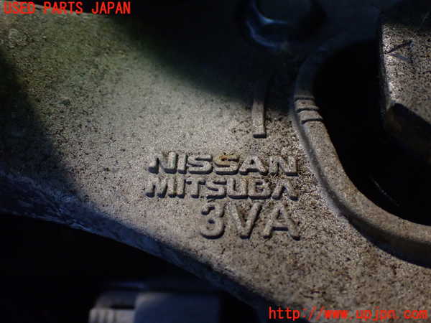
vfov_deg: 30.9
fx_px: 585
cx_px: 216
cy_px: 162
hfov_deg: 40.4
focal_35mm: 47
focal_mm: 8.4
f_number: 3.1
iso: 800
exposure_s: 1/100
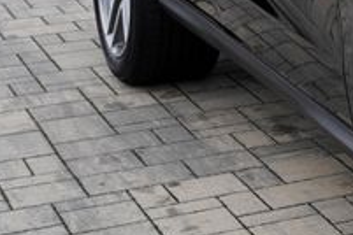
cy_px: -70
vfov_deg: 8.6
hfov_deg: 11.6
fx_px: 1549
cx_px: 711
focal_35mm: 158
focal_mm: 31
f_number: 5.6
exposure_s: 1/125
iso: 100
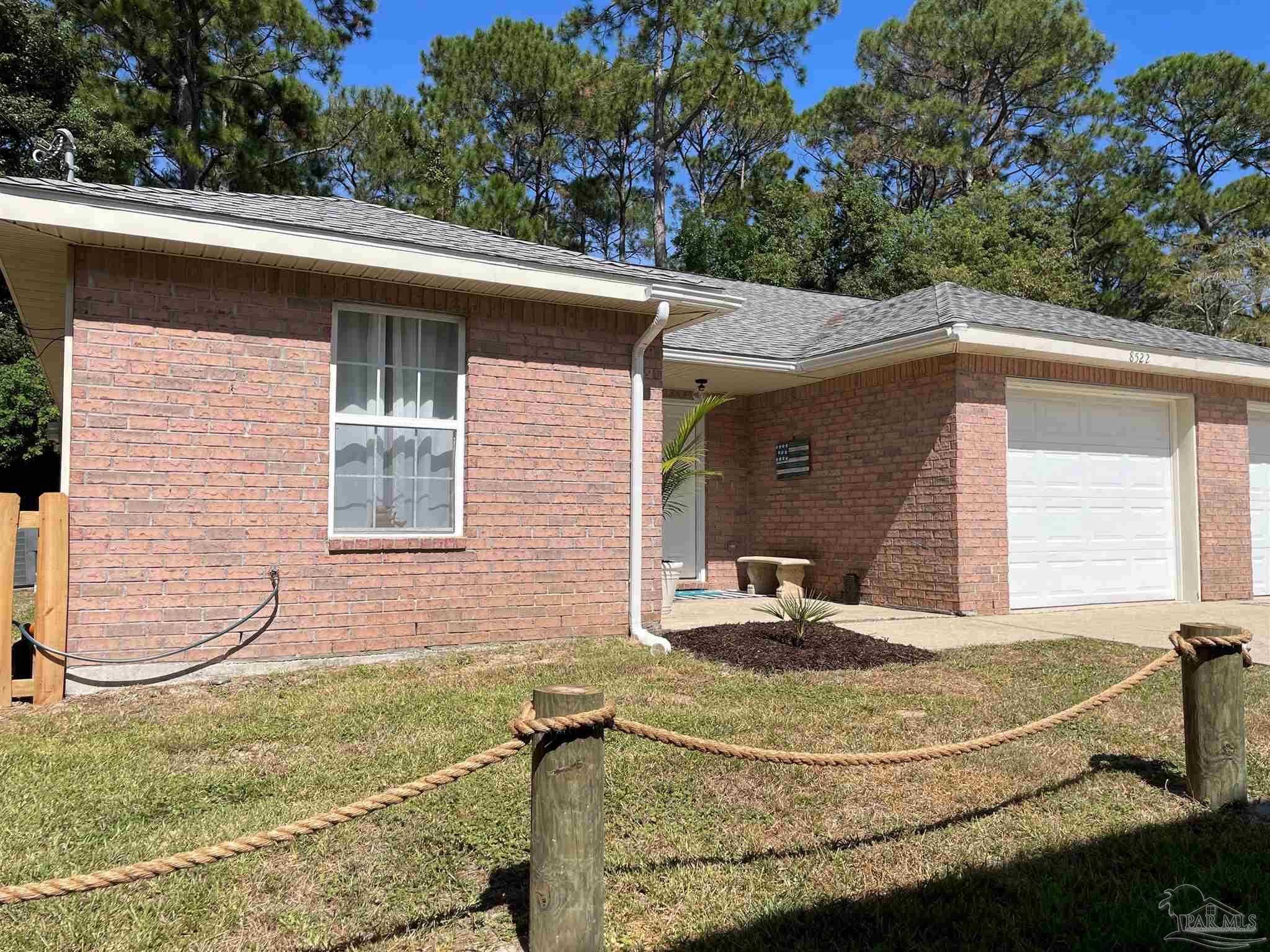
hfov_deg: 67.3
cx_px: 635
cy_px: 476
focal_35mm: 26
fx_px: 954
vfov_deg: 53.0
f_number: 1.6
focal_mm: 4.2
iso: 32
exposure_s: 1/4464
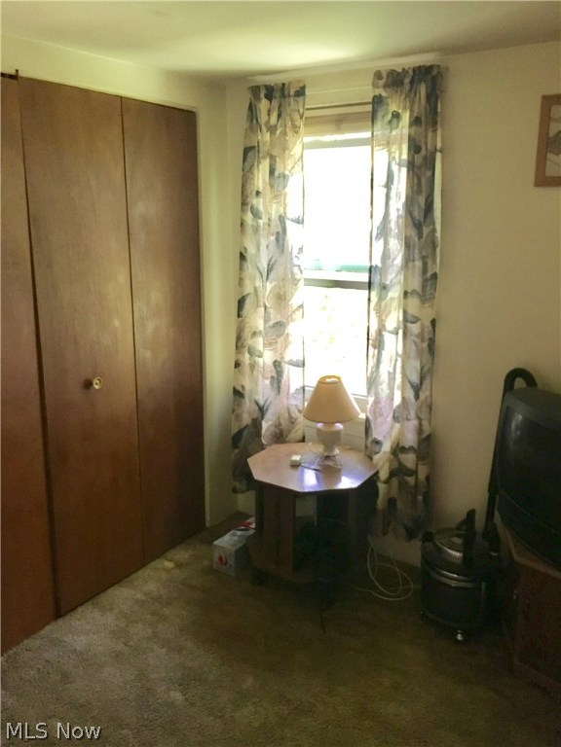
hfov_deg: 48.2
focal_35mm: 29
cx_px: 280
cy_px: 374
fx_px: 627
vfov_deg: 61.7
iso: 200
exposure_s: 1/20
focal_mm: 4.15
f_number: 2.2
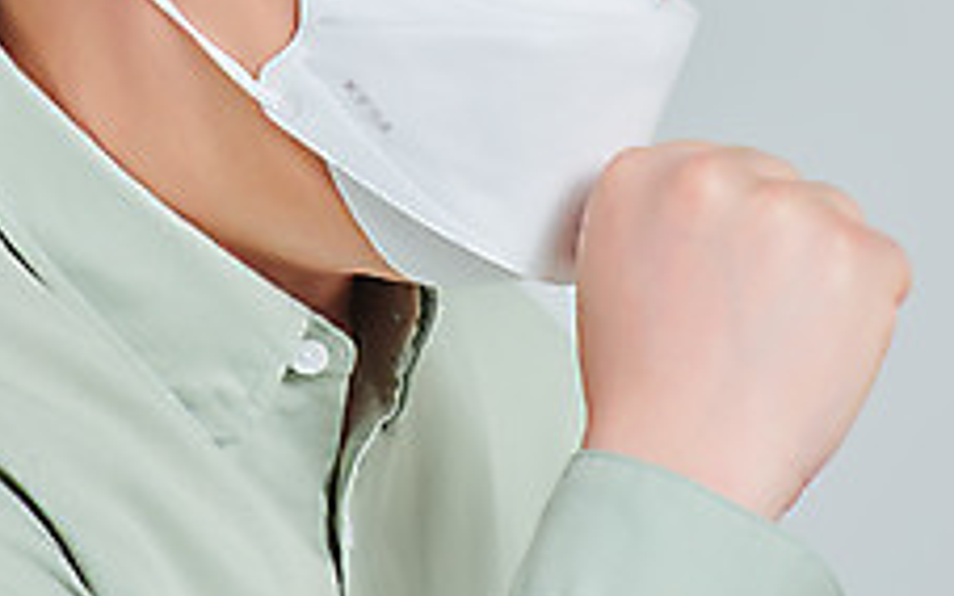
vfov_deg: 2.4
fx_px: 14017
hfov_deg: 3.9
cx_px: 401
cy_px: 80
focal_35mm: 539
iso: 100
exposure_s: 1/125
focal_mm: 200
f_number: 14
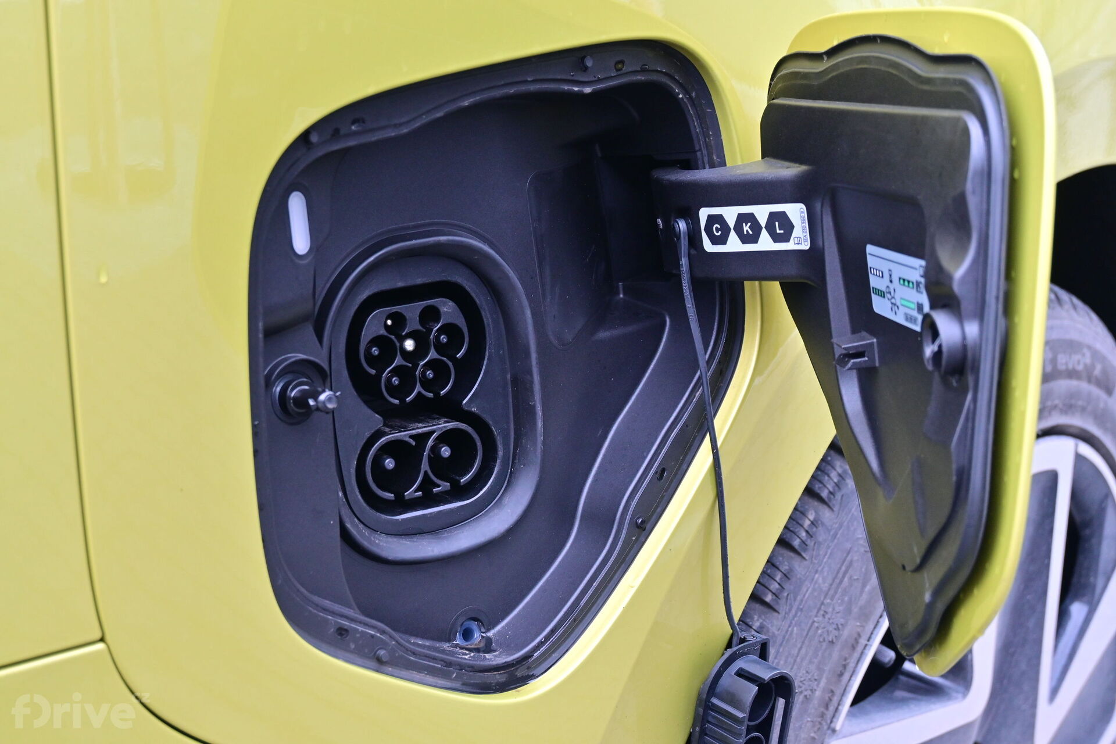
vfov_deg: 20.2
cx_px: 558
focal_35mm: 68
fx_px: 2092
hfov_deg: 29.9
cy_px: 372
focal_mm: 45
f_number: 6
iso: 640
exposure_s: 1/80
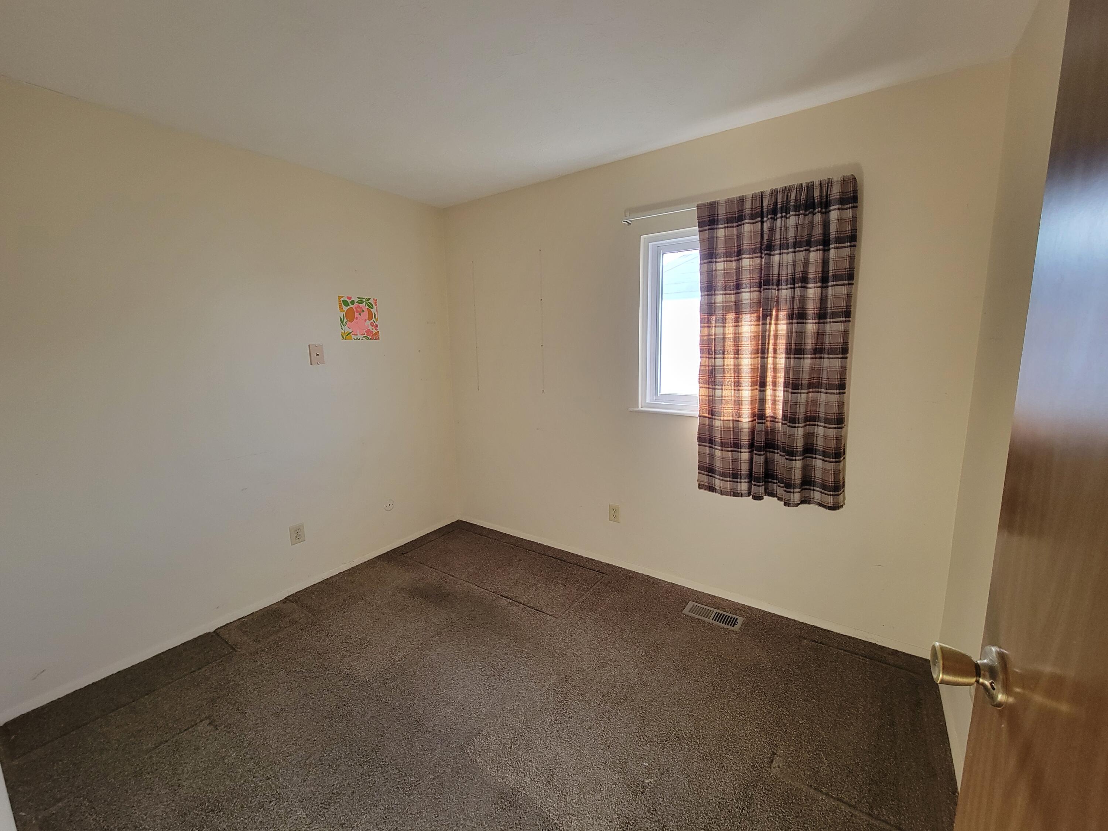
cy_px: 416
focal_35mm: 13
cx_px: 554
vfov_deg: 89.9
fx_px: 416
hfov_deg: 106.2
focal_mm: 2.2
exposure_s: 1/60
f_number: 2.2
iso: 200
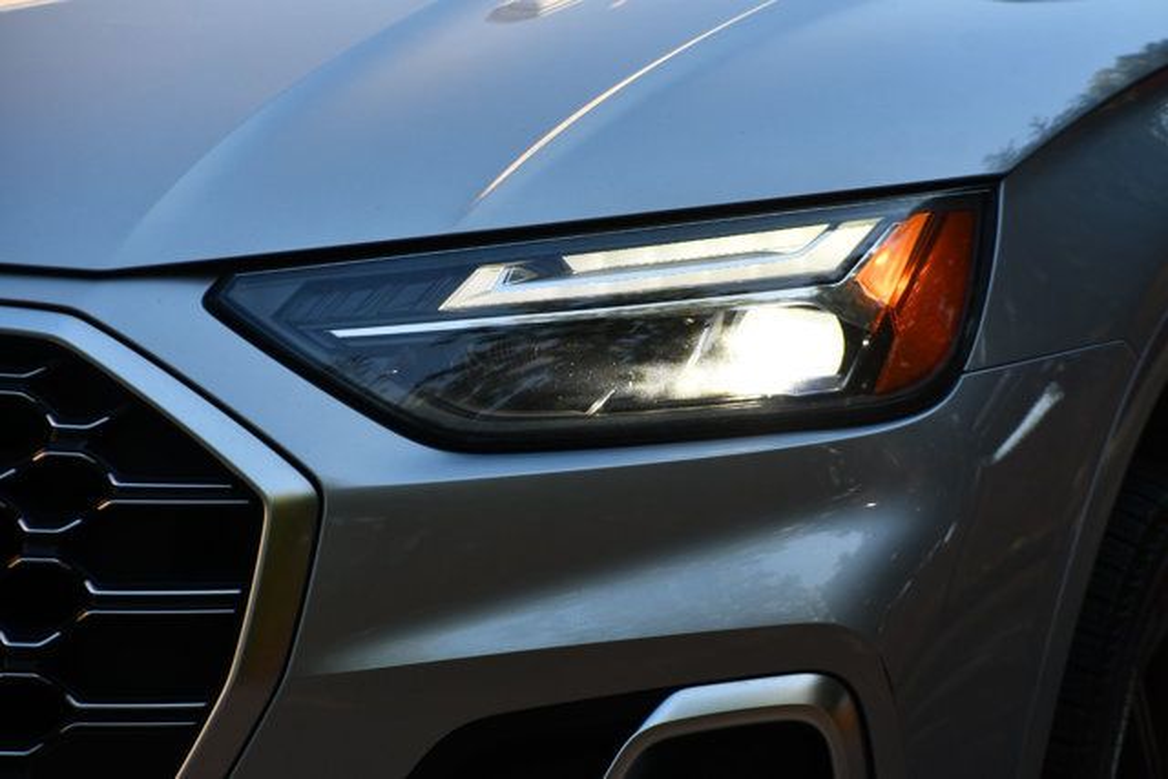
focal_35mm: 202
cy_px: 390
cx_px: 584
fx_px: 6555
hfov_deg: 10.2
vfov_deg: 6.8
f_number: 6.3
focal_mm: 135
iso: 200
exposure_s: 1/250
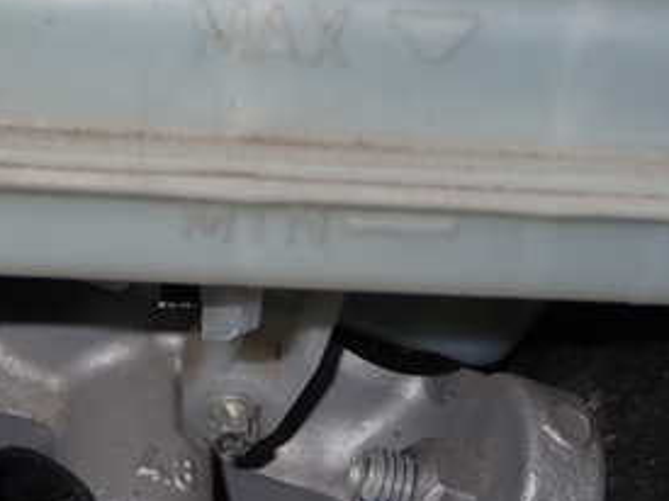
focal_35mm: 109
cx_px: 294
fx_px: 2106
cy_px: 479
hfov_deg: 18.0
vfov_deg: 13.4
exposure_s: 1/50
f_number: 9
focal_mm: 9.01
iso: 200
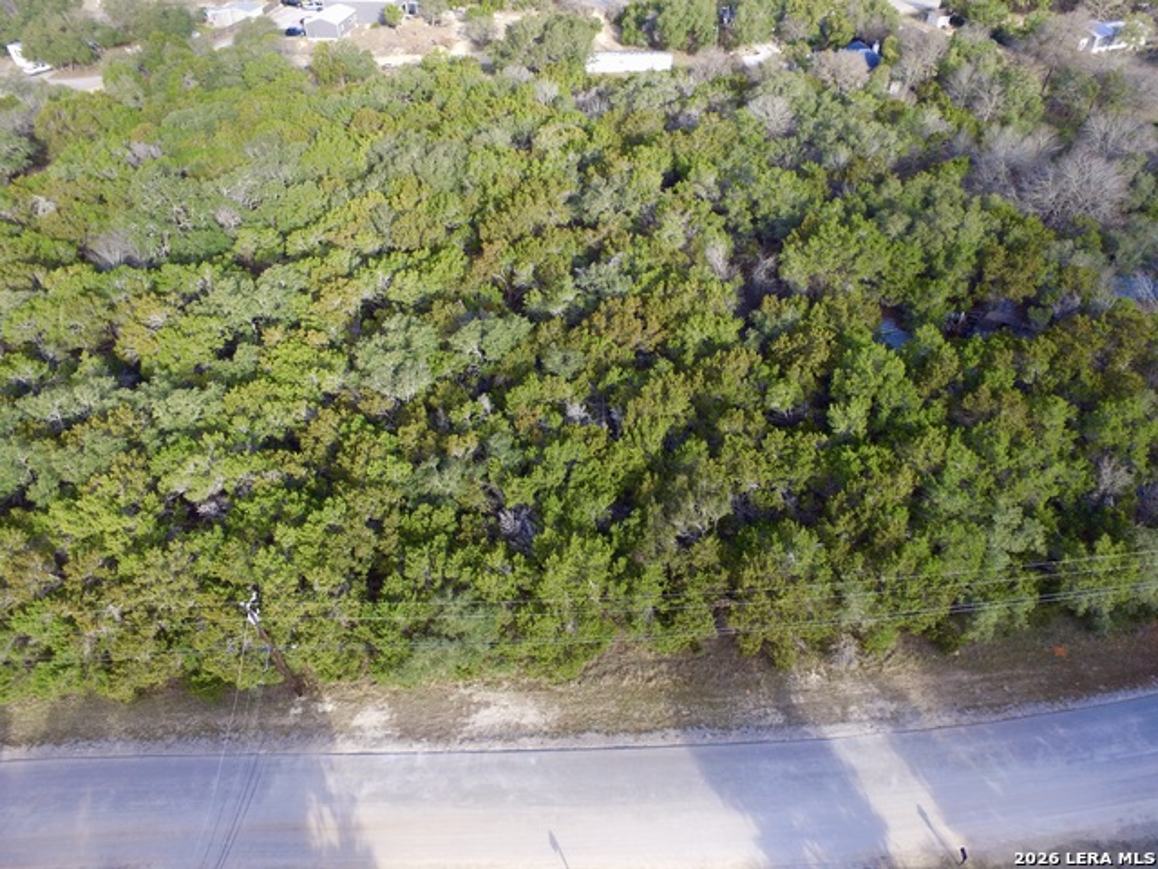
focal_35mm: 20
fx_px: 669
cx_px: 579
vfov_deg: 66.0
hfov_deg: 81.7
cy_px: 434
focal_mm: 3.61
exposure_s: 1/327
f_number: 2.8
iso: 100
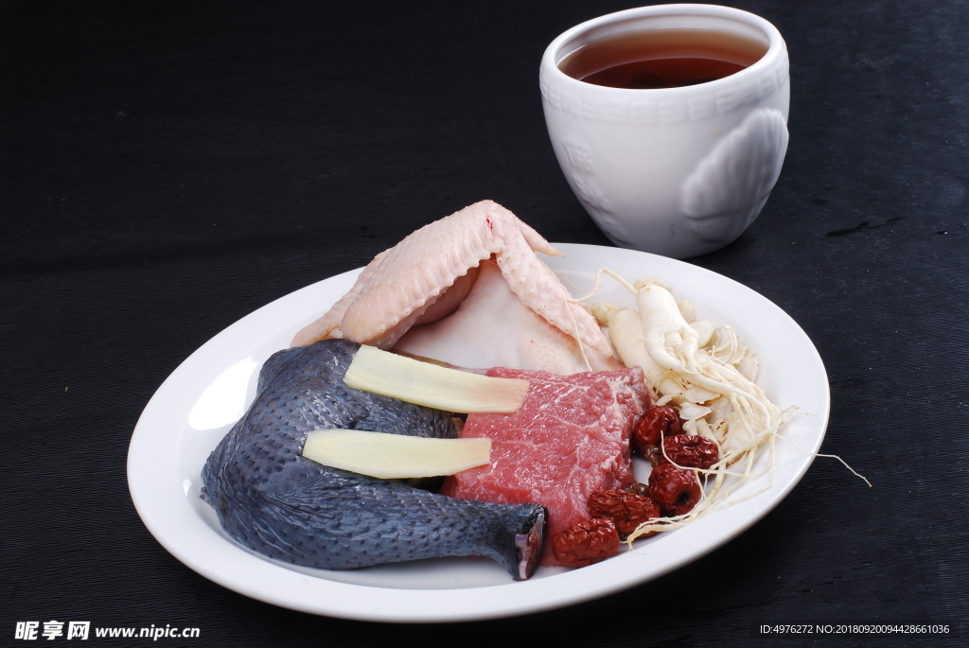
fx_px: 2021
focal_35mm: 75
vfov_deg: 18.2
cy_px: 324
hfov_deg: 27.0
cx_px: 484
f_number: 14
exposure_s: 1/125
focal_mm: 50
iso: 100
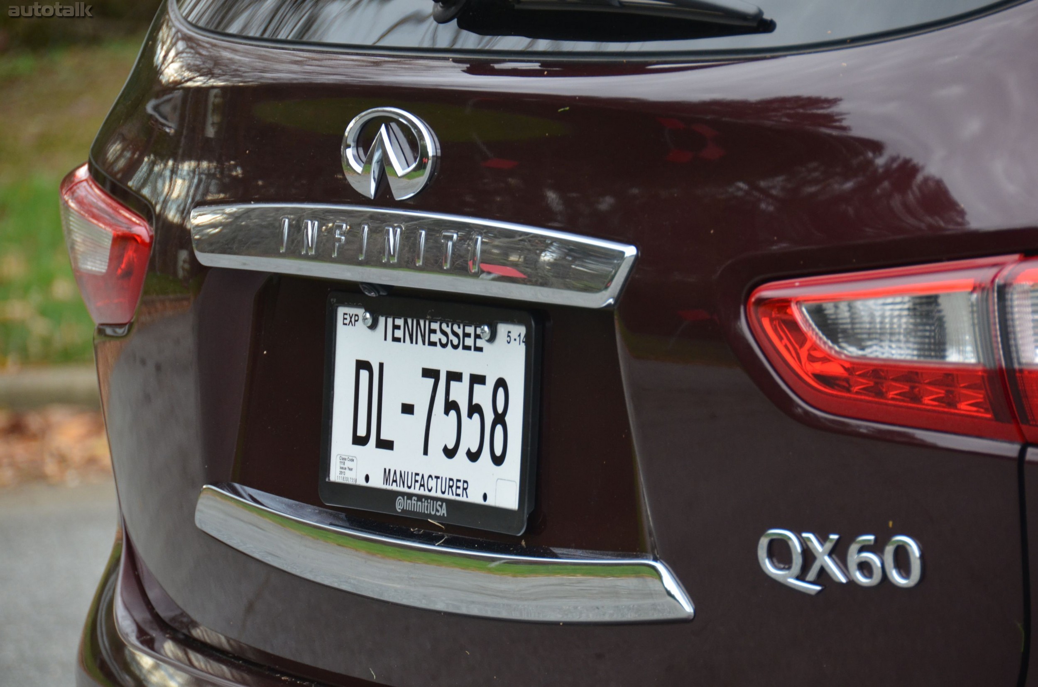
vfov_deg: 5.4
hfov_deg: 8.1
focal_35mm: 255
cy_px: 344
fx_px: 7337
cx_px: 519
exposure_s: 1/500
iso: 800
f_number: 5.6
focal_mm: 170
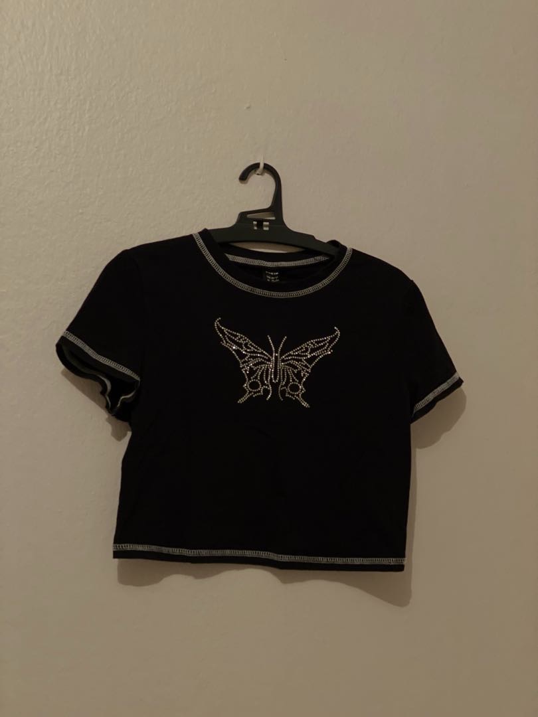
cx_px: 269
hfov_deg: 28.0
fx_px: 1078
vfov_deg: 36.8
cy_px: 358
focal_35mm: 52
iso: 320
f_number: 2
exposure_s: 1/33
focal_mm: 6
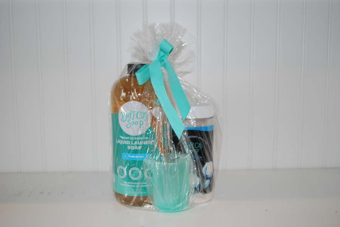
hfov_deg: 53.1
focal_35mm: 36
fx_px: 340
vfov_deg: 37.0
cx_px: 170
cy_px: 114
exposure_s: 1/60
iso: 200
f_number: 4.2
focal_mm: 24
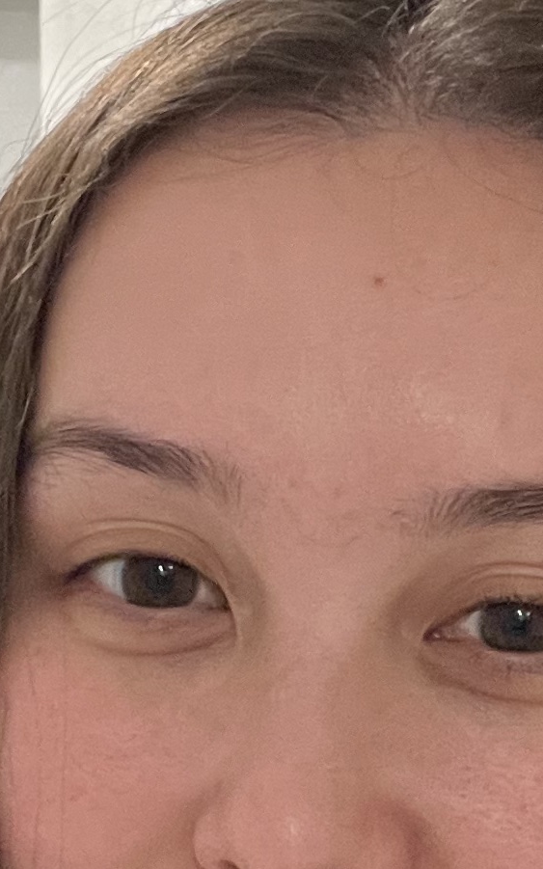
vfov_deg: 18.7
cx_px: 309
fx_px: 2581
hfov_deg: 12.0
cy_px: 809
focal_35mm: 109
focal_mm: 2.71
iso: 640
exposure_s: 1/30
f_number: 2.2
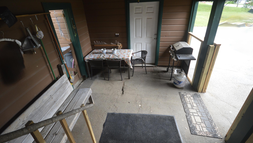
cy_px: 70
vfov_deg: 62.3
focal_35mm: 18
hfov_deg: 94.2
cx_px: 128
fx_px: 118
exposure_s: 1/80
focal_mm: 11
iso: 400
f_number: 4.5
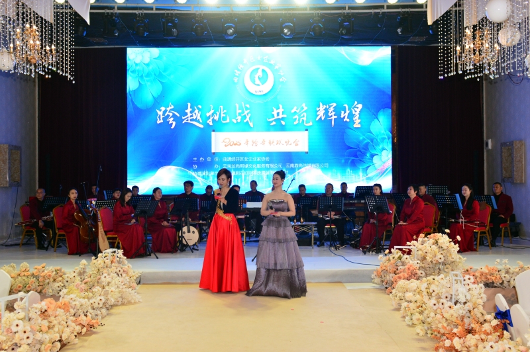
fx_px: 530
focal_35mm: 36
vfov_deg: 36.8
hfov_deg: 53.2
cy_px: 176
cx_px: 265
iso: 800
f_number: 4
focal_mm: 24
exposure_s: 1/160
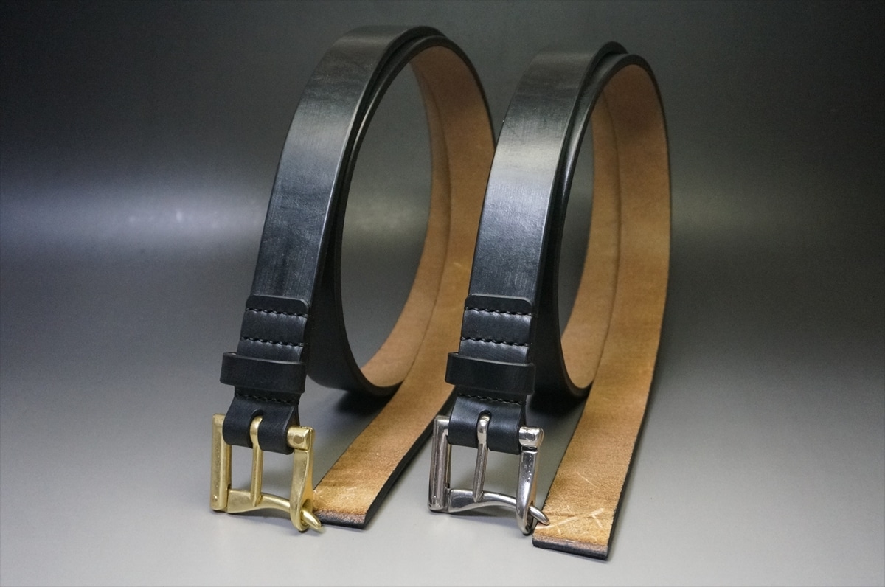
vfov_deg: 34.1
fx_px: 957
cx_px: 442
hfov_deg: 49.6
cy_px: 294
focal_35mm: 39
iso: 3200
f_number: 4.5
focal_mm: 26
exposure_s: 1/160
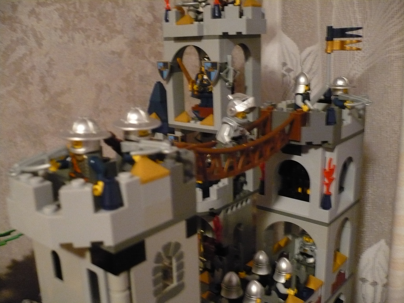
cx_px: 202
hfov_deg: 52.6
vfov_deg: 40.7
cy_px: 152
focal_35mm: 35
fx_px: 408
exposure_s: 1/5
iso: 400
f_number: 2.8
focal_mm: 5.8
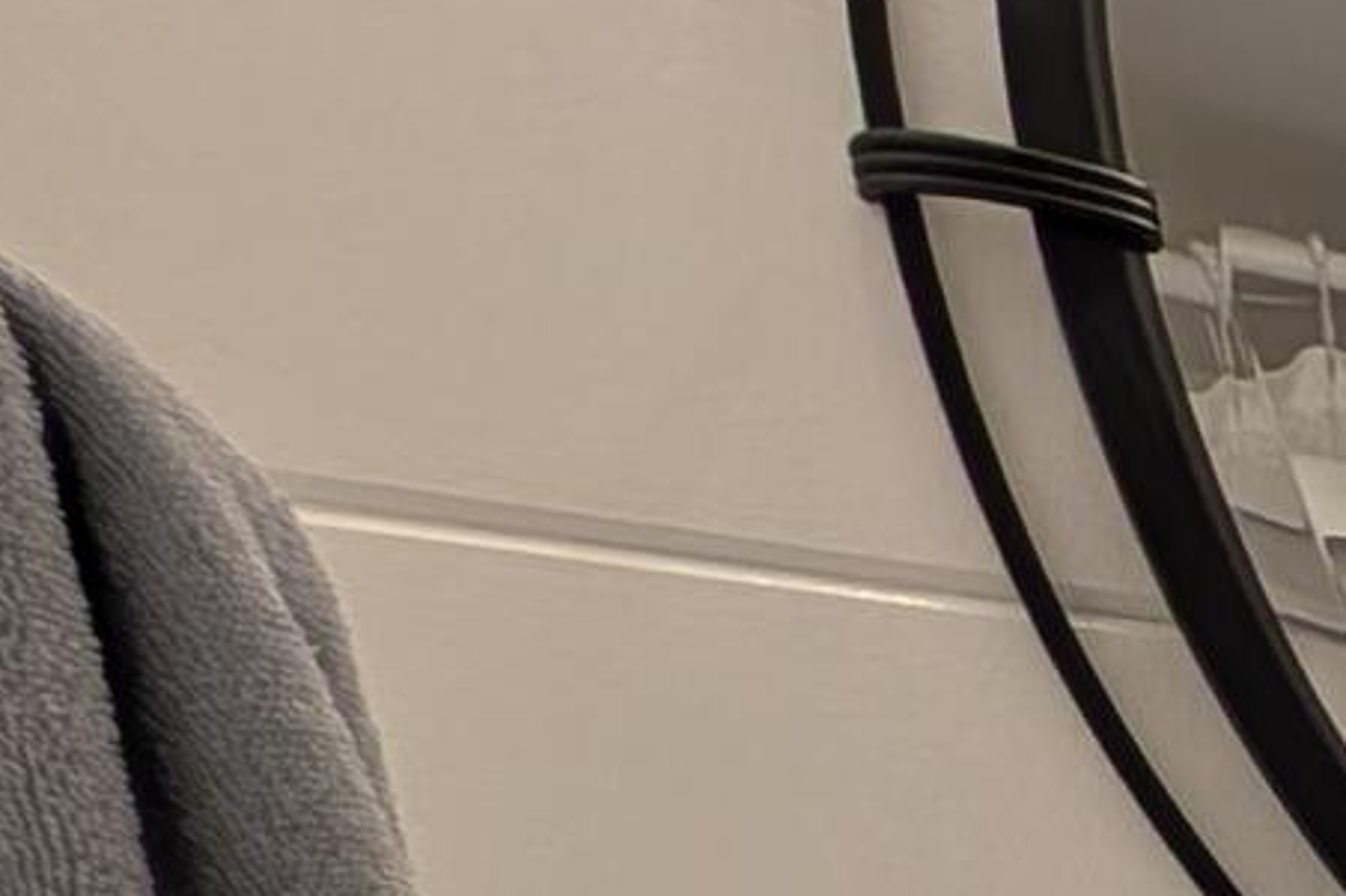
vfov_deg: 11.8
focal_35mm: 83
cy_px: 2411
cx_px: 3922
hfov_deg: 12.0
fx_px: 3102
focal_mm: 2.02
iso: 56
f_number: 1.7
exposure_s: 1/120
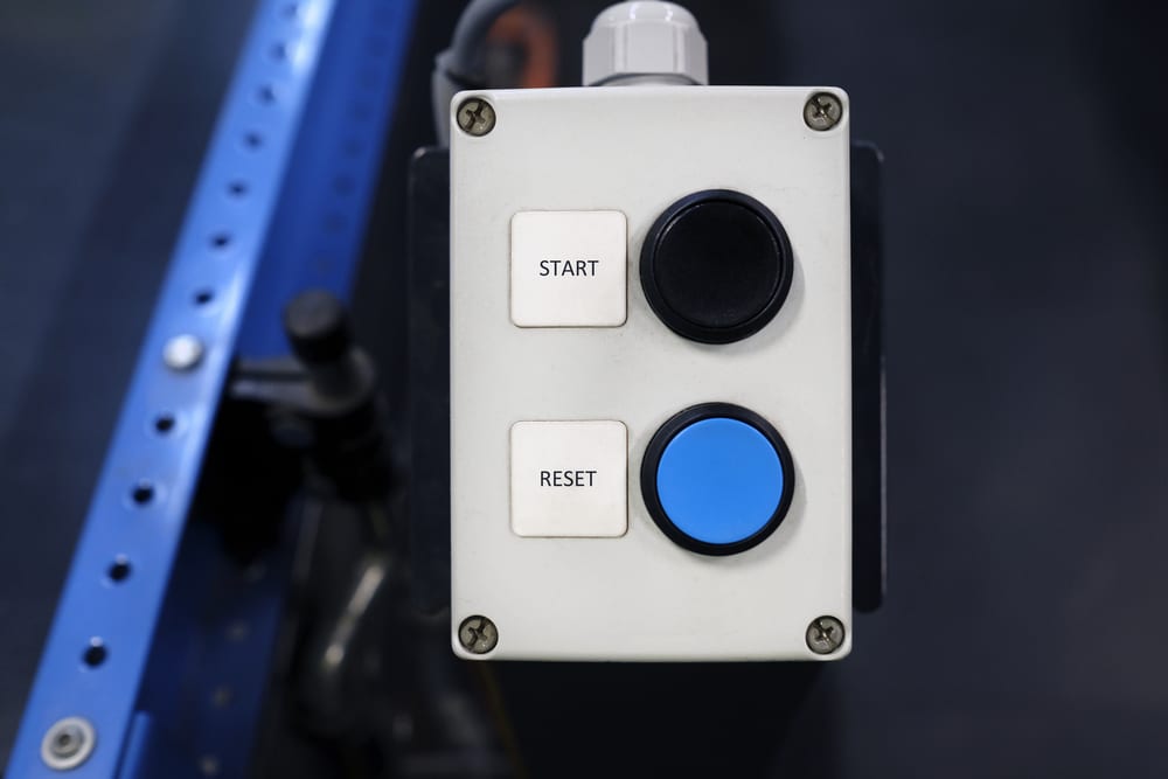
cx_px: 584
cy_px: 390
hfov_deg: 54.4
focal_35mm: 35
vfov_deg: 37.9
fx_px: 1136
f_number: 3.6
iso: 1000
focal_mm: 23
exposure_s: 1/80
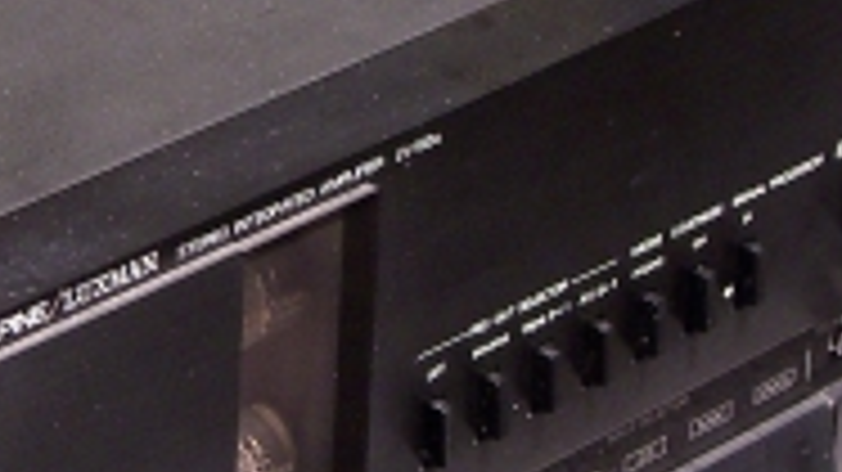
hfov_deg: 10.1
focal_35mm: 212
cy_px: 112
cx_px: 36
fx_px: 4731
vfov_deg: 5.7
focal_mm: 11.8
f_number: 3.6
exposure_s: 1/10
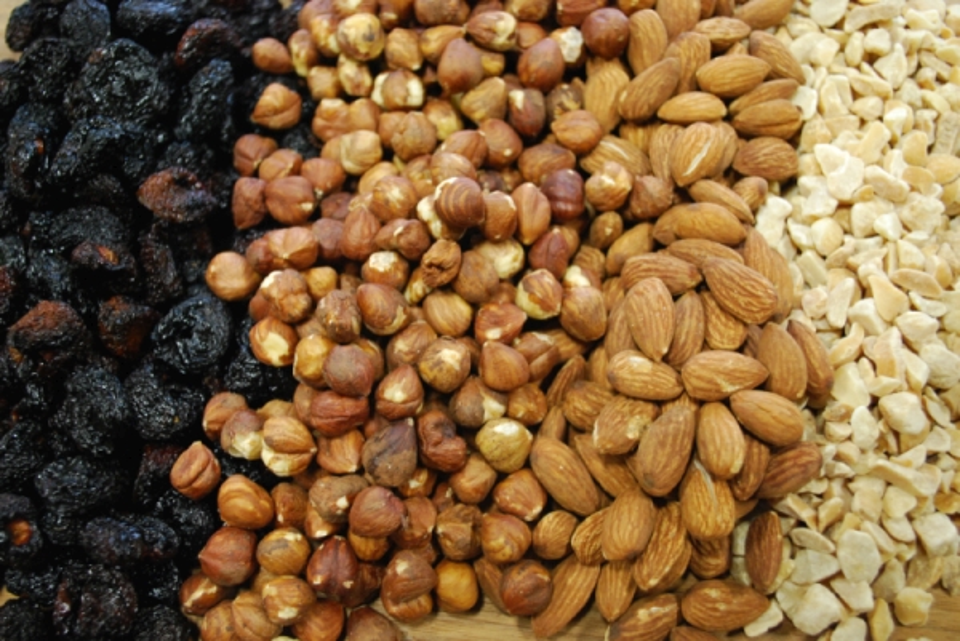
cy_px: 320
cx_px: 480
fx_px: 1041
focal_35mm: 39
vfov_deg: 34.3
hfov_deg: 49.5
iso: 900
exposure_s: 1/30
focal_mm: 26
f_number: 4.2
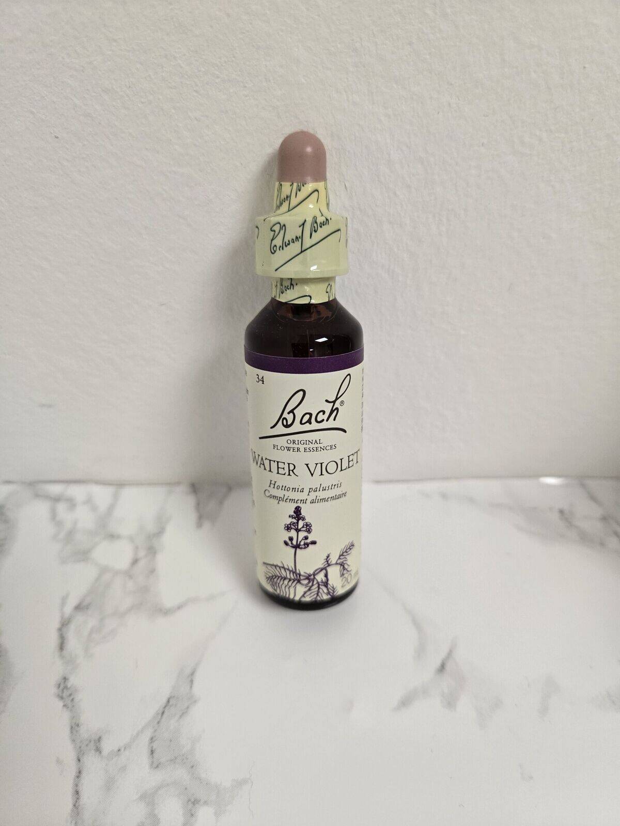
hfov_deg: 58.9
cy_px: 413
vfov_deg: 73.9
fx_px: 549
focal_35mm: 23
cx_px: 310
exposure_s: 1/180
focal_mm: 5.4
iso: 160
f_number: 1.8
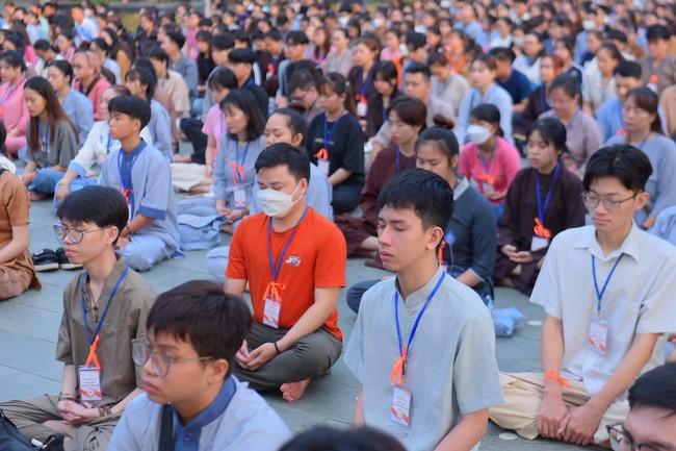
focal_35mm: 70
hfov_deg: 28.9
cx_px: 338
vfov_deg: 19.4
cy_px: 226
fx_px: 1314
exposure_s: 1/125
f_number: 3.5
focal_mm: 70
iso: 250
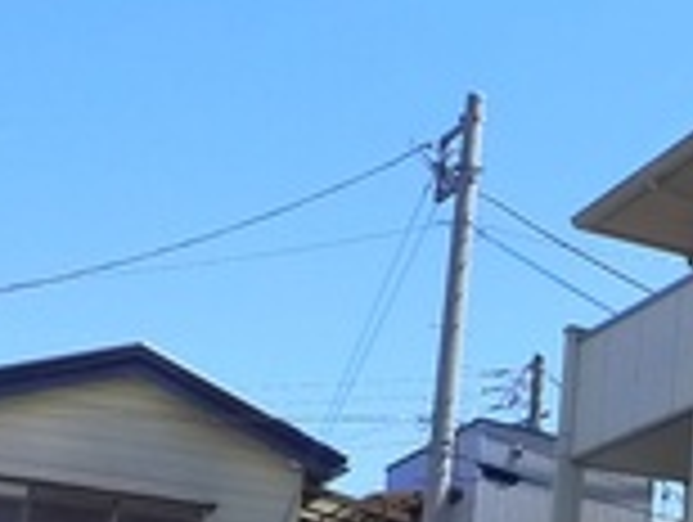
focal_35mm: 109
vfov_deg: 13.4
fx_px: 2186
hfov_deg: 15.7
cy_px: 529
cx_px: 1192
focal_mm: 5.1
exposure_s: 1/500
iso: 400
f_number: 4
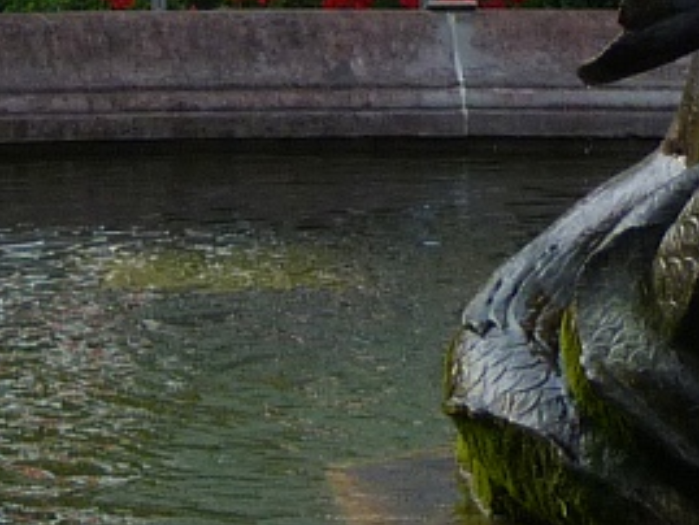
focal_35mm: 220
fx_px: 4444
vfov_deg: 6.2
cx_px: -135
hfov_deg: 8.9
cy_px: -1032
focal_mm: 6.7
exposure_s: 1/160
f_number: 4
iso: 100
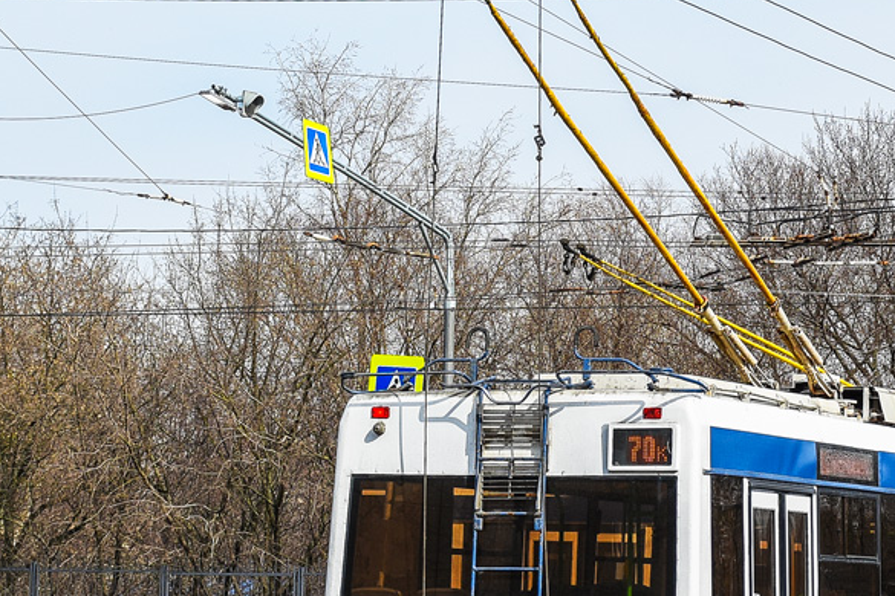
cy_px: 309
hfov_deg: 16.5
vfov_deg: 11.1
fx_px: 3058
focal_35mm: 123
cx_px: 740
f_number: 6.3
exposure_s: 1/500
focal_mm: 40
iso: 125
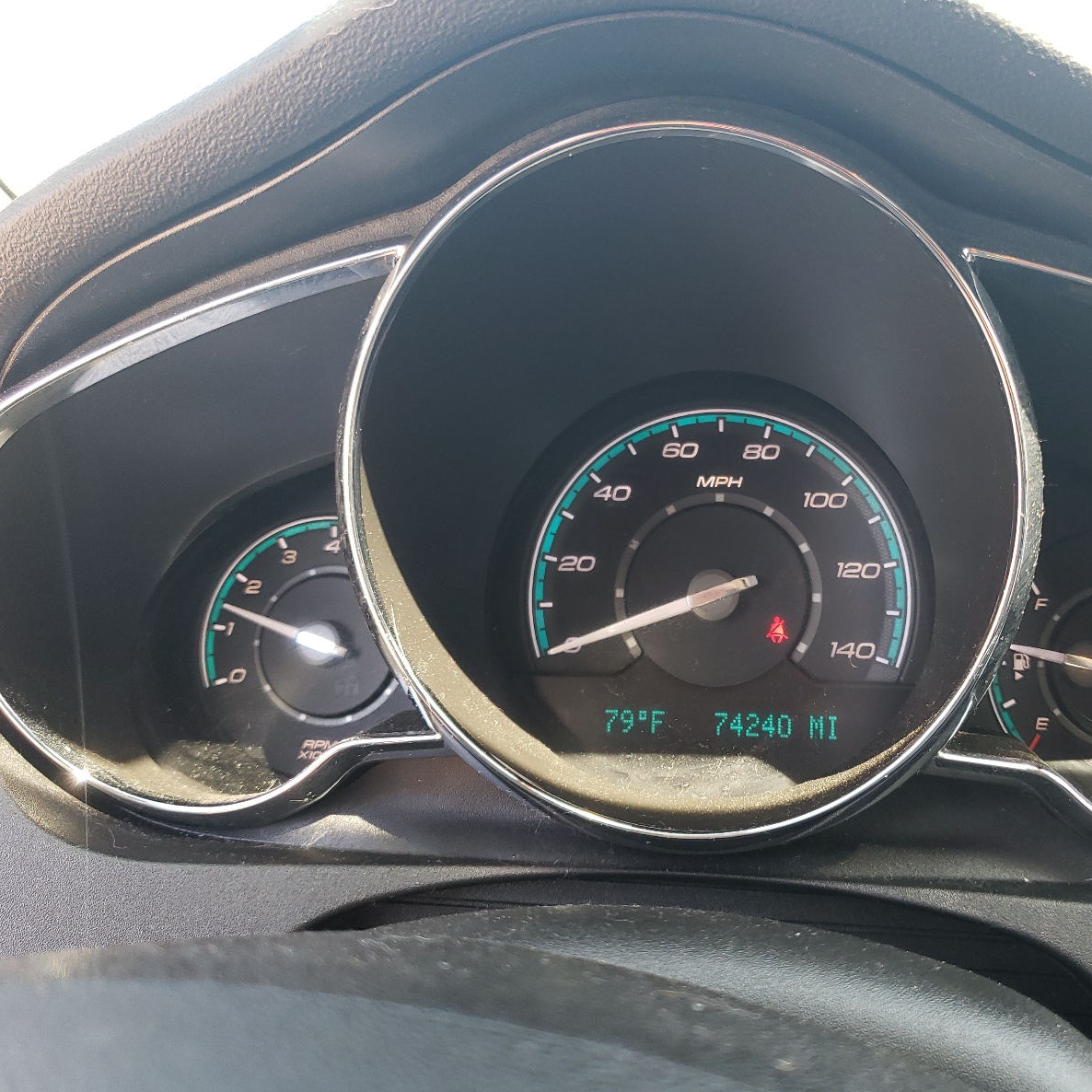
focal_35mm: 31
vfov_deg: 52.5
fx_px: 1106
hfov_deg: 51.8
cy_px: 547
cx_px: 698
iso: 77
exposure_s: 1/120
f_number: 1.5
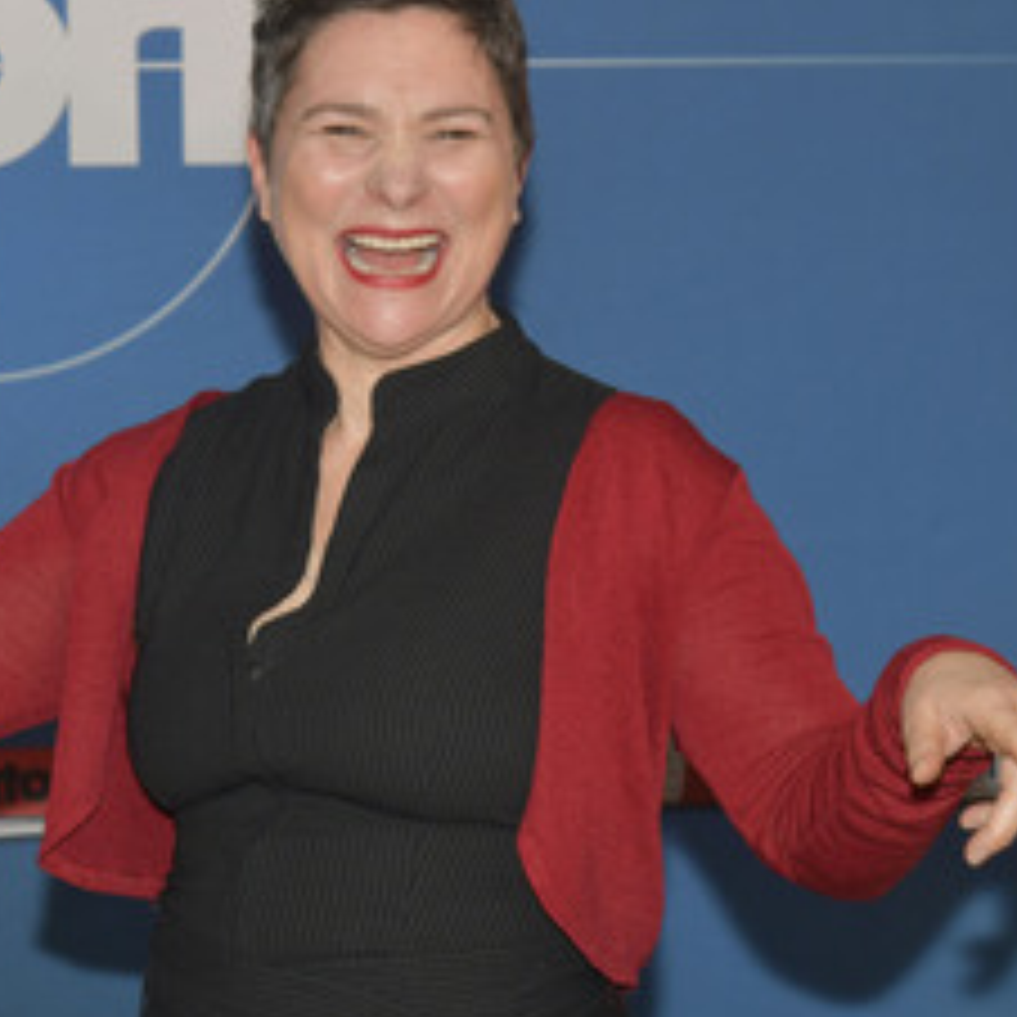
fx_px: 4221
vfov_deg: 13.7
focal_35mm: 127
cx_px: 263
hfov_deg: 13.7
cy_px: 490
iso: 640
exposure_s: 1/200
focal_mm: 75
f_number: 5.6
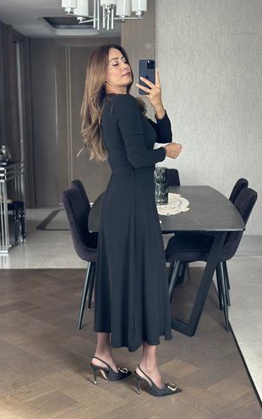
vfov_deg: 38.8
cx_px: 138
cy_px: 207
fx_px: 593
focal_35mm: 52
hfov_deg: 24.9
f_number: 1.78
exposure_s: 1/60
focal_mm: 6.86
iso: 160
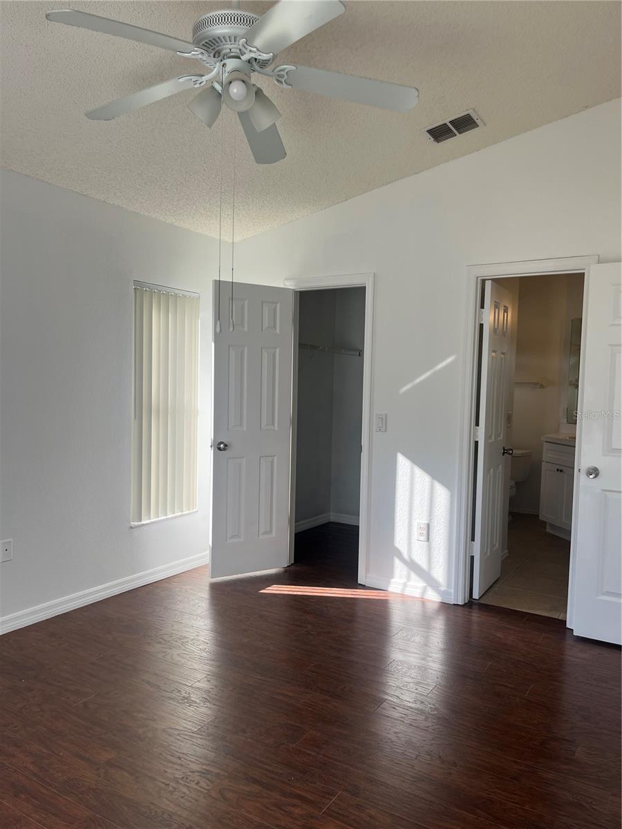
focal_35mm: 26
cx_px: 311
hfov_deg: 53.1
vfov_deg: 67.3
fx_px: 623
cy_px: 414
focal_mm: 5.1
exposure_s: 1/615
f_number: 1.6
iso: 50
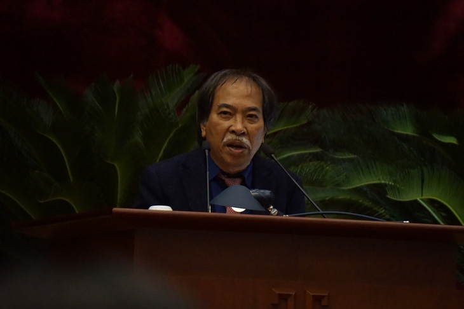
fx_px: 3729
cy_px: 154
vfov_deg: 4.7
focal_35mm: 290
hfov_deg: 7.1
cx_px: 232
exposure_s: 1/160
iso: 4000
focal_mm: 193
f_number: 6.3
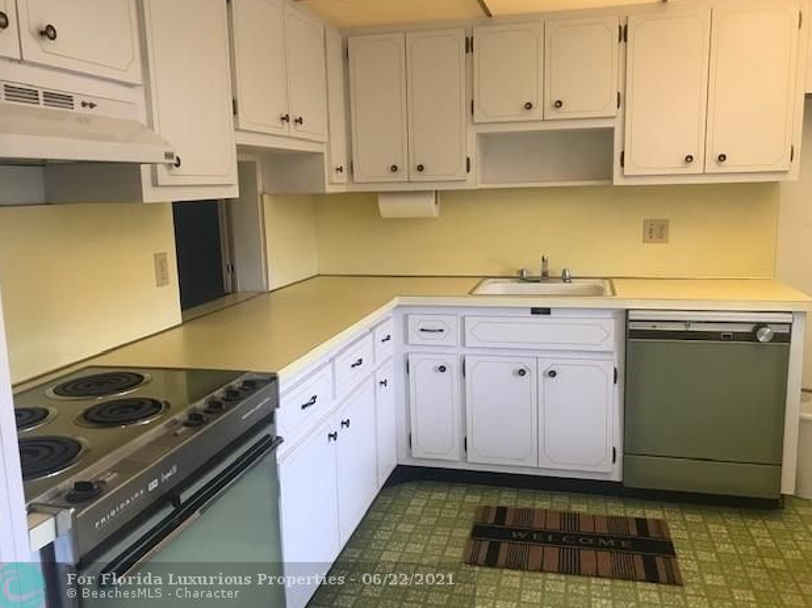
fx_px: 680
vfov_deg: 48.2
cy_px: 299
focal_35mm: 29
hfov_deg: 61.7
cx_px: 414
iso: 40
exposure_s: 1/20
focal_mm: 3.99
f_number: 1.8
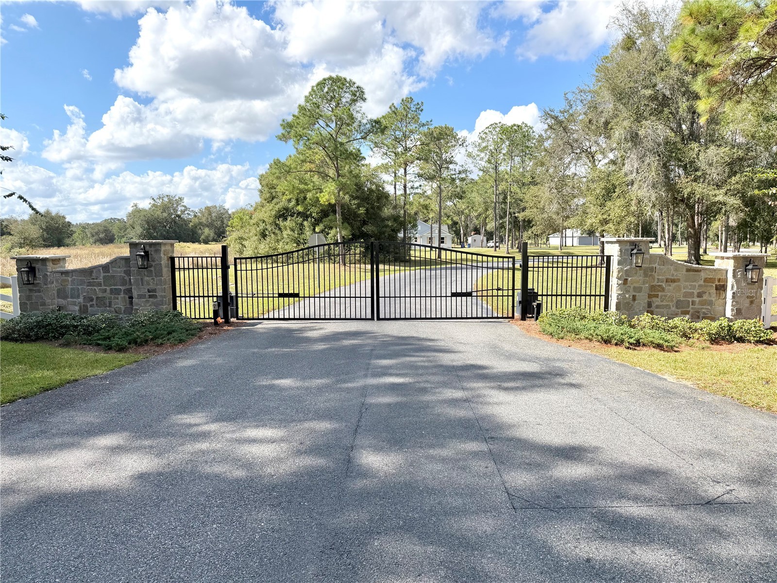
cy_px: 292
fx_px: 539
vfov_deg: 56.8
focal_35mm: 24
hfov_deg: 71.6
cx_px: 388
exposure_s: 1/3584
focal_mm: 6.76
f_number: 1.78
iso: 80
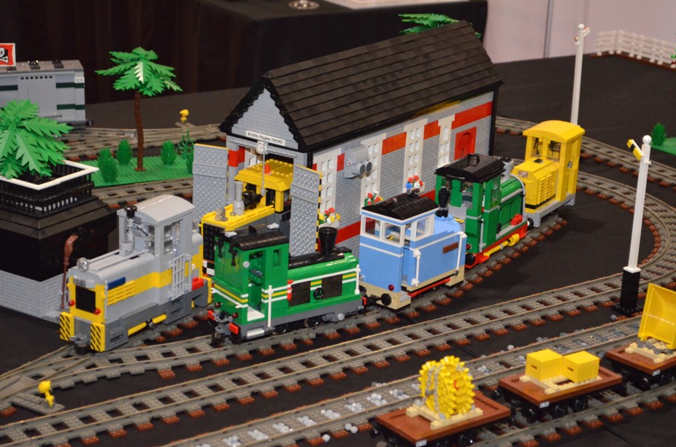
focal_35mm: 81
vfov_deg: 16.8
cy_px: 233
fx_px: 1518
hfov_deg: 25.1
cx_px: 335
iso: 3200
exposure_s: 1/60
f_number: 5.6
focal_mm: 50
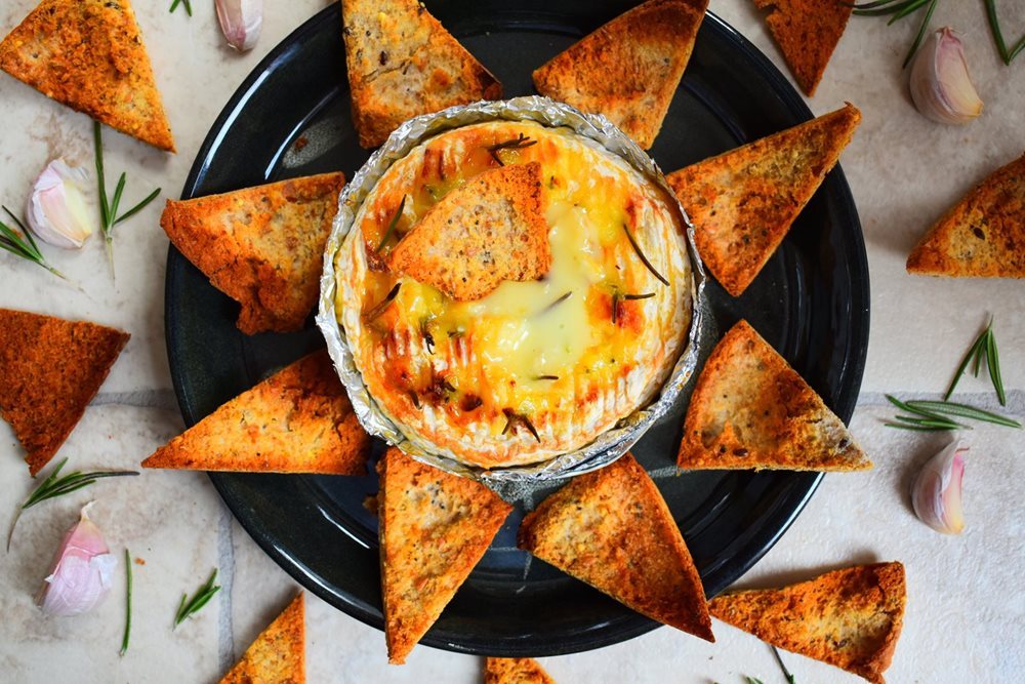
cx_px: 512
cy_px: 342
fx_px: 1196
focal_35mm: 42
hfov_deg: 46.4
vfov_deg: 31.9
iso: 400
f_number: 4.2
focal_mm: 28
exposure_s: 1/60
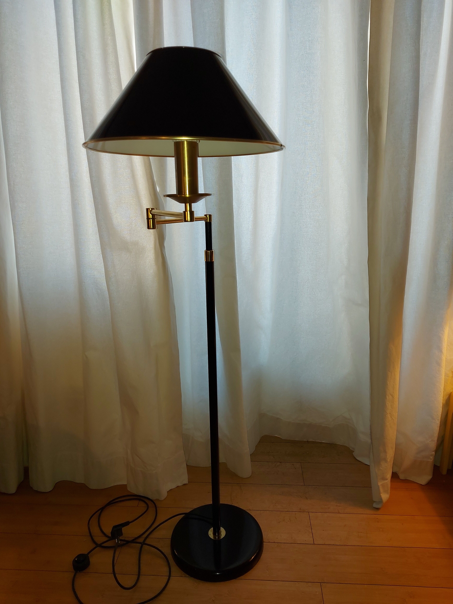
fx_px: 419
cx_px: 226
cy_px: 302
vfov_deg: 71.6
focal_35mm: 24
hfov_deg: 56.8
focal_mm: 5.23
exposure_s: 1/60
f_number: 1.8
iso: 80
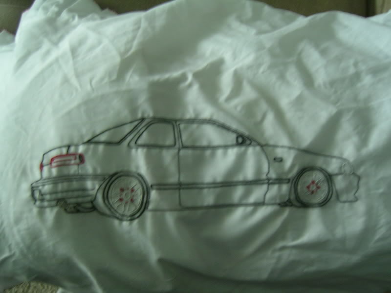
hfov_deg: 51.4
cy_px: 146
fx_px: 407
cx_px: 196
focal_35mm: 36
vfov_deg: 39.7
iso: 100
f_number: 2.8
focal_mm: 5.6
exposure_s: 1/3.4
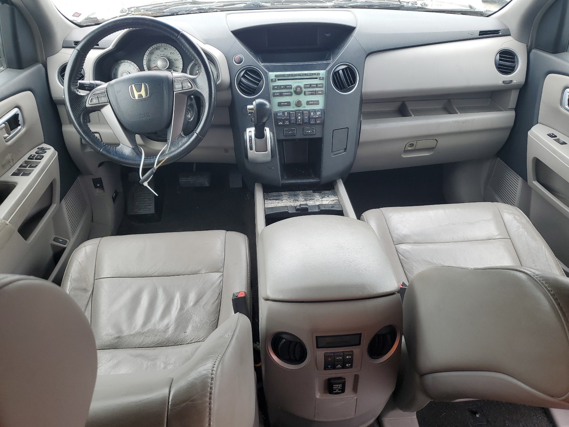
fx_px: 427
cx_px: 284
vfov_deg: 53.1
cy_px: 214
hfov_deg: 67.3
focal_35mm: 26
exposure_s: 1/208
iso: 50
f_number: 1.5
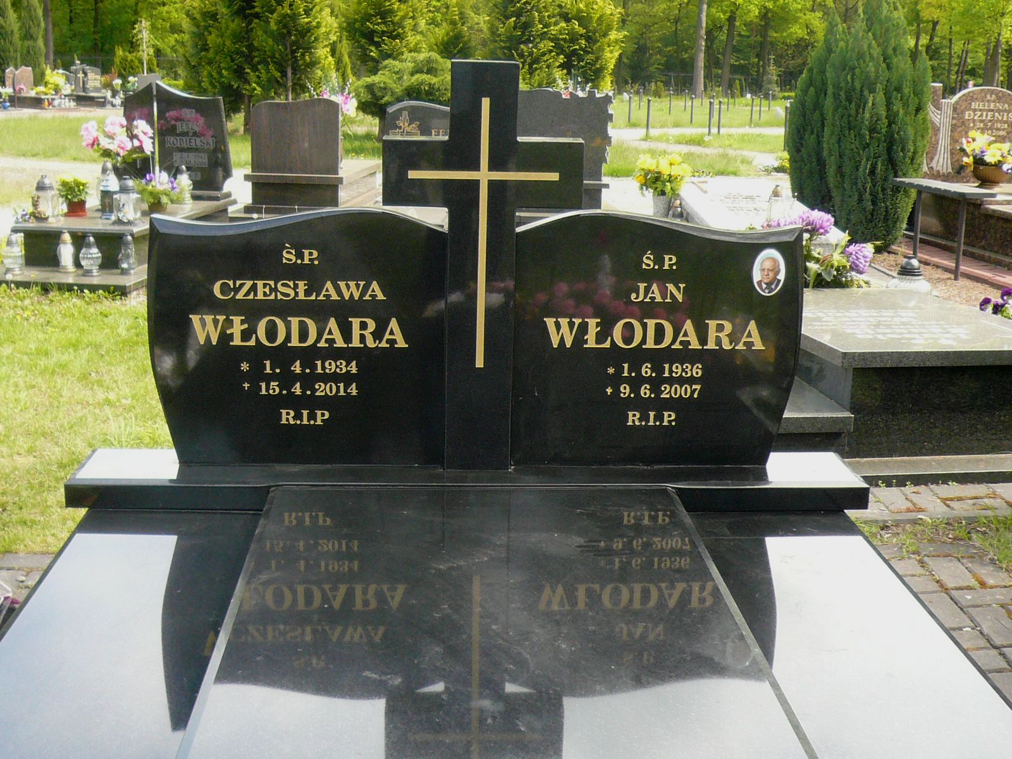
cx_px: 506
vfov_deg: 32.9
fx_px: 1286
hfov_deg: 42.9
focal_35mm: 44
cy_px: 380
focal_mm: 4.7
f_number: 2.8
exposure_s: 1/200
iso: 100
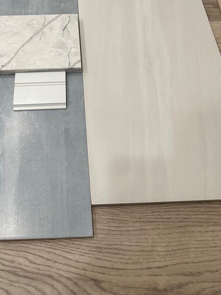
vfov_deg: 47.1
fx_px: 324
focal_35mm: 38
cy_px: 71
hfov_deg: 37.2
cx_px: 71
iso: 125
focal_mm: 6.86
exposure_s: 1/120
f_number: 1.78
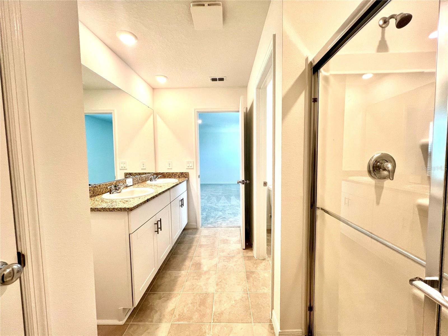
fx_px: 168
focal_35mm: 13
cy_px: 168
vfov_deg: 89.9
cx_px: 224
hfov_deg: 106.2
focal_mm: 1.57
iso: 125
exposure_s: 1/120
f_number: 1.8
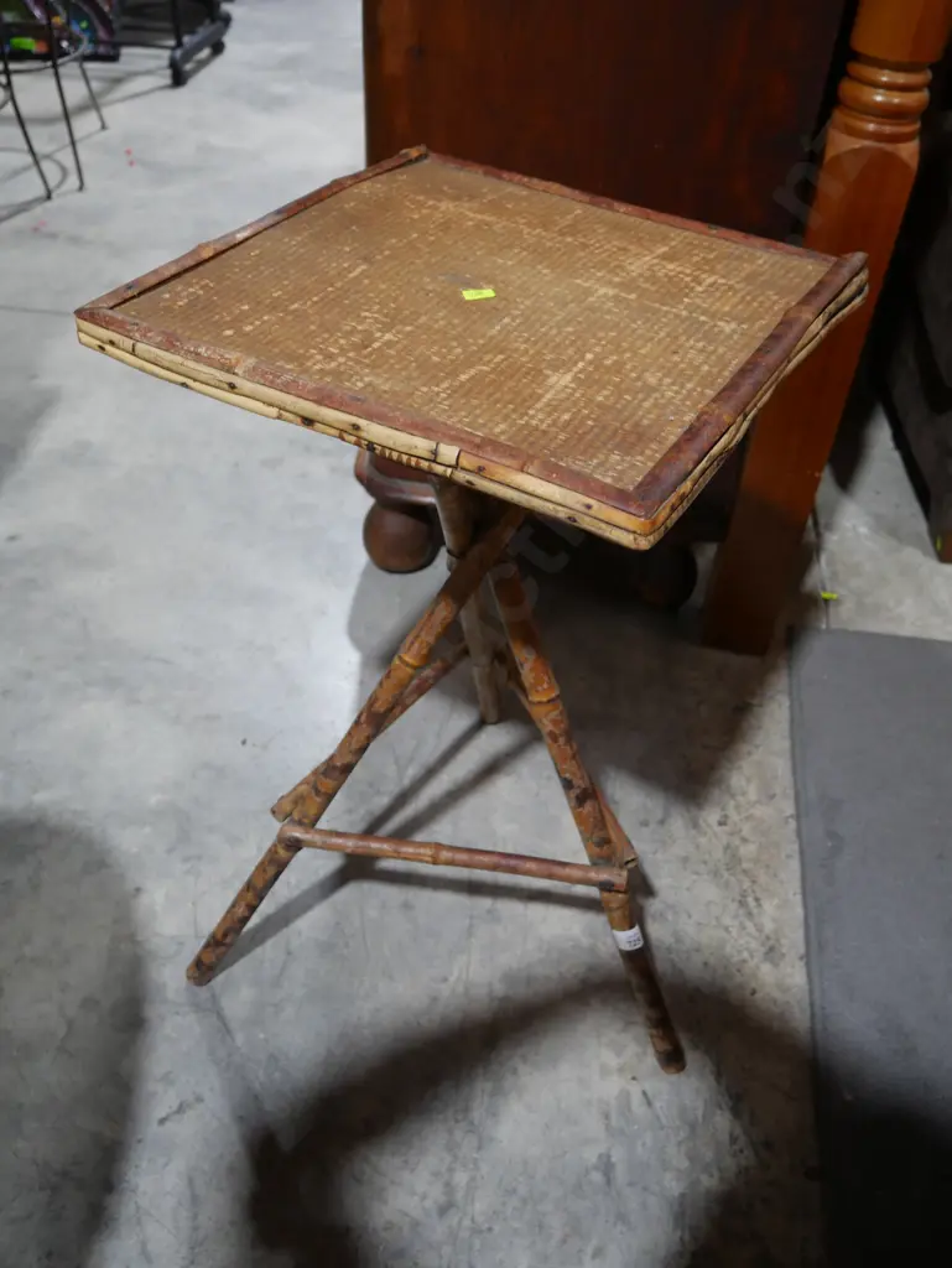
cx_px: 476
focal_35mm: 30
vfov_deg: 59.9
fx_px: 1099
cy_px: 634
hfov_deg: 46.8
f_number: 3.6
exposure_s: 1/60
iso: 500
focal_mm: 15
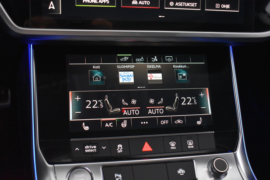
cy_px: 90
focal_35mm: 38
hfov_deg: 51.3
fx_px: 281
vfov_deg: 35.5
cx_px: 135
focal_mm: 25
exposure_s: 1/60
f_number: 4
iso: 4500
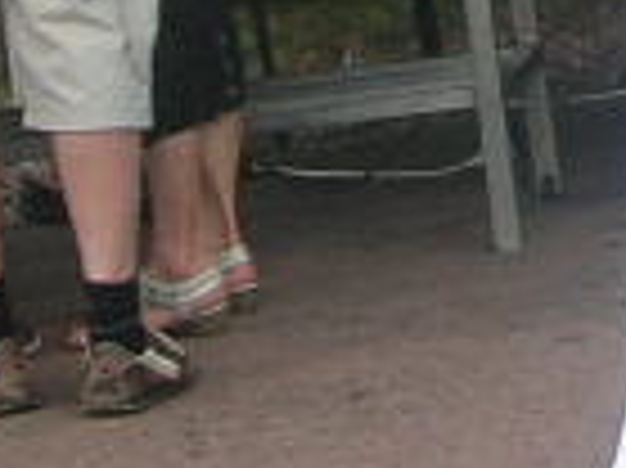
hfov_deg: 7.5
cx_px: 941
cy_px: -526
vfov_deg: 5.6
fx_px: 4662
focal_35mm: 258
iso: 50
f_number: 2.8
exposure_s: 1/307
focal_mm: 5.8
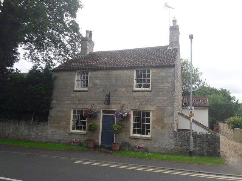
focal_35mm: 28
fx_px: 196
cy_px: 90
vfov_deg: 49.7
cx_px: 121
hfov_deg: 63.4
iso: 40
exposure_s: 1/484
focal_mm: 3.7
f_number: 1.9
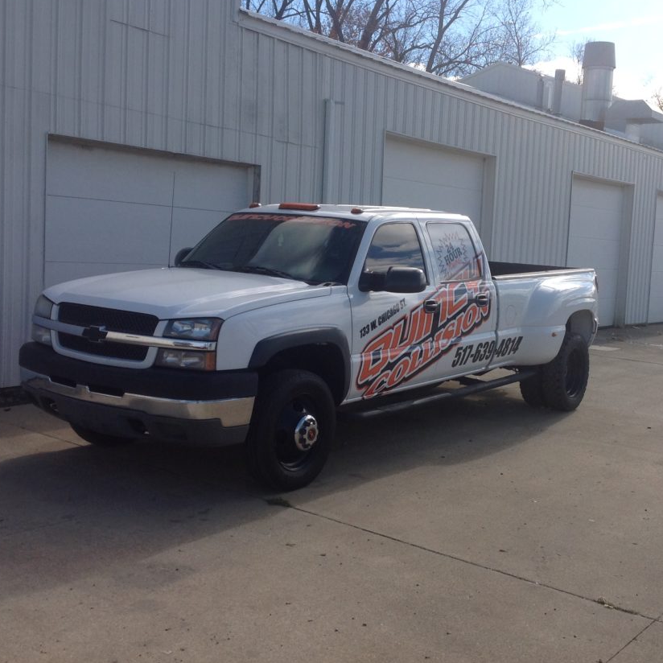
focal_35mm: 45
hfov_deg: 37.5
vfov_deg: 37.5
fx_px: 975
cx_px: 381
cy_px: 323
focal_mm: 4.28
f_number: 2.4
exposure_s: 1/1209
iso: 50
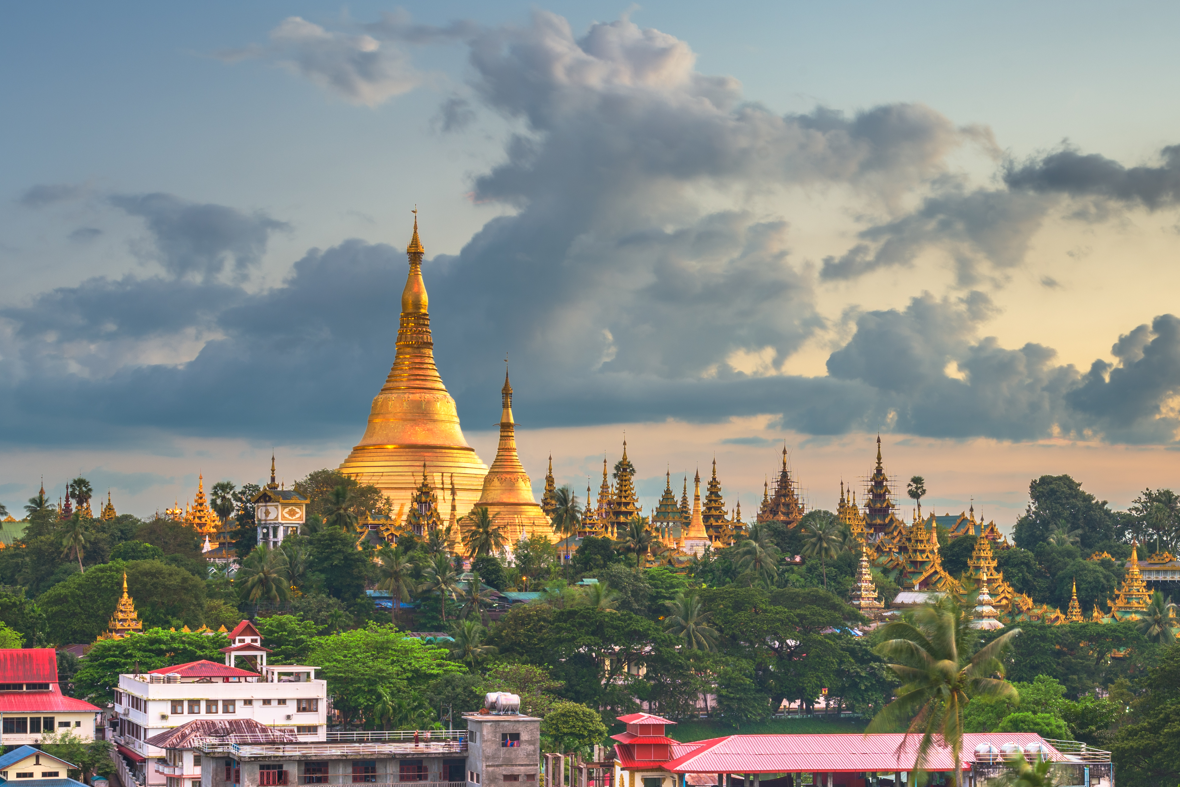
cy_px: 585
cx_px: 692
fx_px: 2361
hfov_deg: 28.0
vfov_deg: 18.8
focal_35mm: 72
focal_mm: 38
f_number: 11
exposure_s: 10
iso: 64
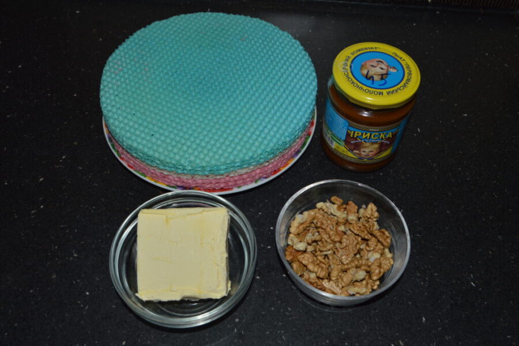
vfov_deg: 36.9
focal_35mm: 36
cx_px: 260
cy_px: 173
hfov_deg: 53.1
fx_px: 519
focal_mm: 24
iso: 100
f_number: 8
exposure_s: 1/60
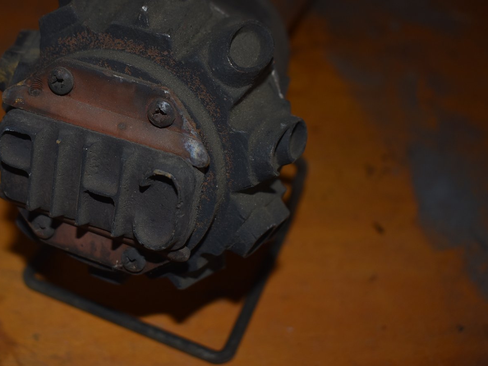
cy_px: 154
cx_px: 143
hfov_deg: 34.0
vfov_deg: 26.2
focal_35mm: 56
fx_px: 785
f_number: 4
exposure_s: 1/60
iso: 250
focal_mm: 27
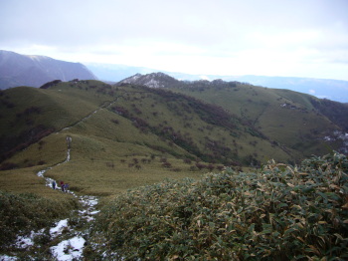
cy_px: 130
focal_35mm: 28
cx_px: 174
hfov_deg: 63.5
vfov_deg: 49.7
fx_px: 281
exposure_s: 1/200
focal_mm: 4.6
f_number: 2.8
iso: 80
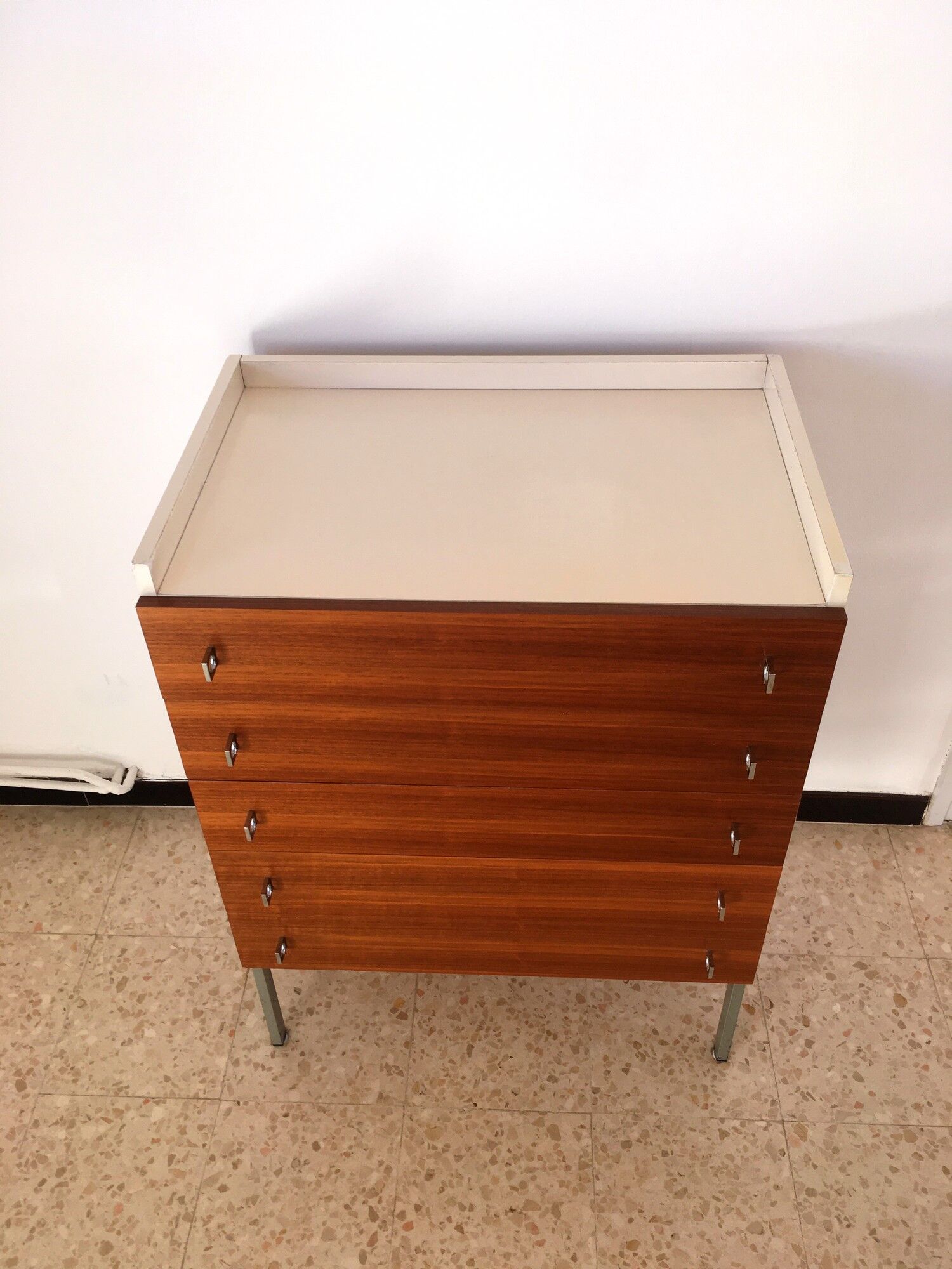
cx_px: 476
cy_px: 634
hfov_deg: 48.2
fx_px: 1063
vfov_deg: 61.7
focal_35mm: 29
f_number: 2.2
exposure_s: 1/50
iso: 32
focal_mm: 4.15
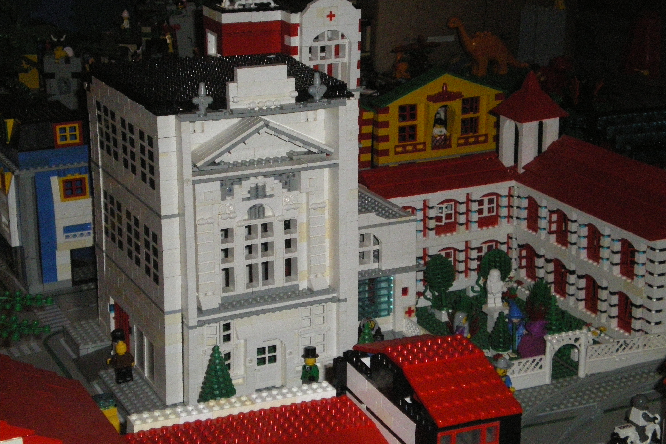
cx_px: 333
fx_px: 1350
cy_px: 197
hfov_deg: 27.7
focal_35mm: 73
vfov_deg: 18.7
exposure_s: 1/60
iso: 800
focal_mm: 12.3
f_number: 4.6
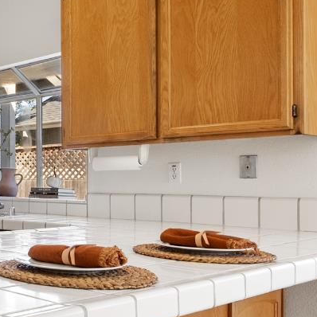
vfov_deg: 35.3
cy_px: 149
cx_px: -127
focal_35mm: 48
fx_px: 497
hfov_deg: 27.4
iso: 250
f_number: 8
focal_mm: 10
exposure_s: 1/8
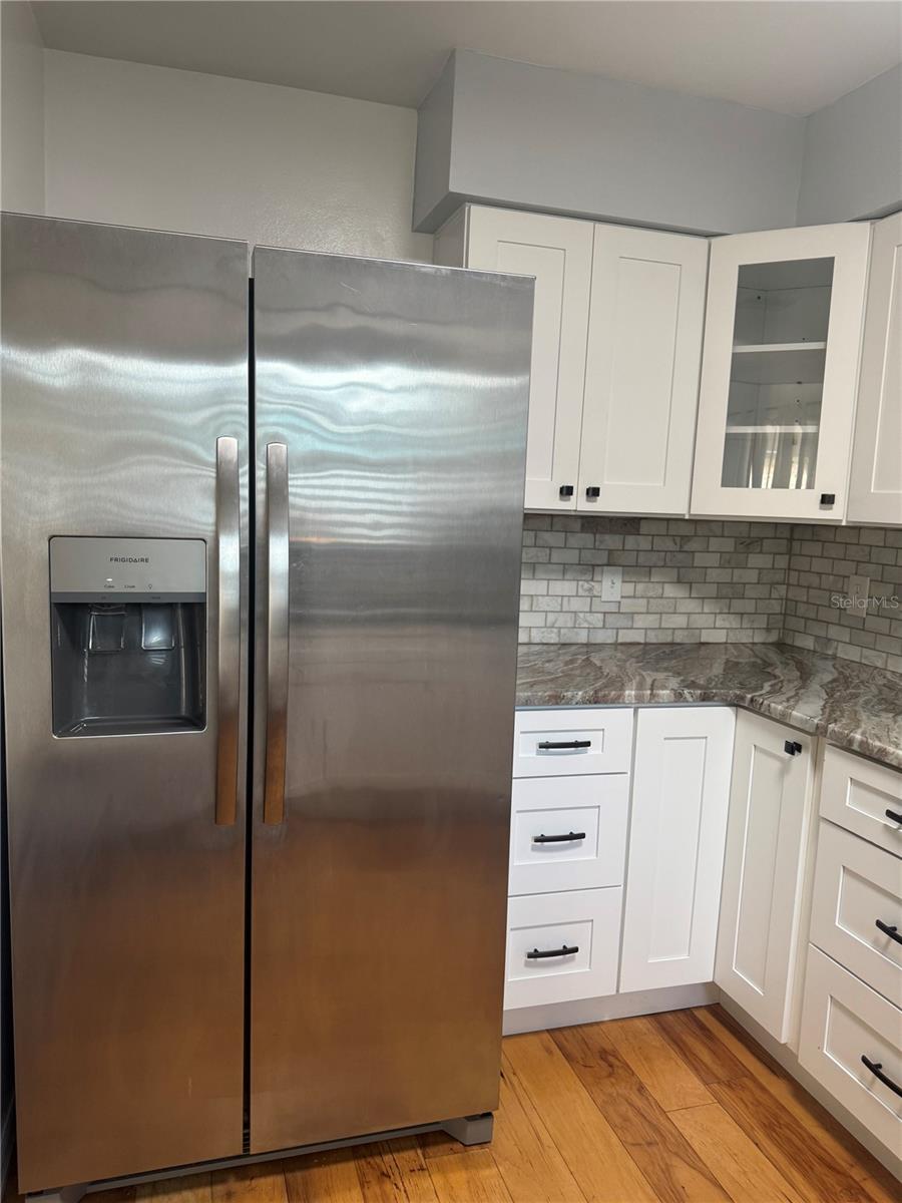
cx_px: 451
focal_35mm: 24
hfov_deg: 56.8
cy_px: 602
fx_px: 834
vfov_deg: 71.6
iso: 160
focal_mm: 6.76
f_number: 1.78
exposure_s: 1/60
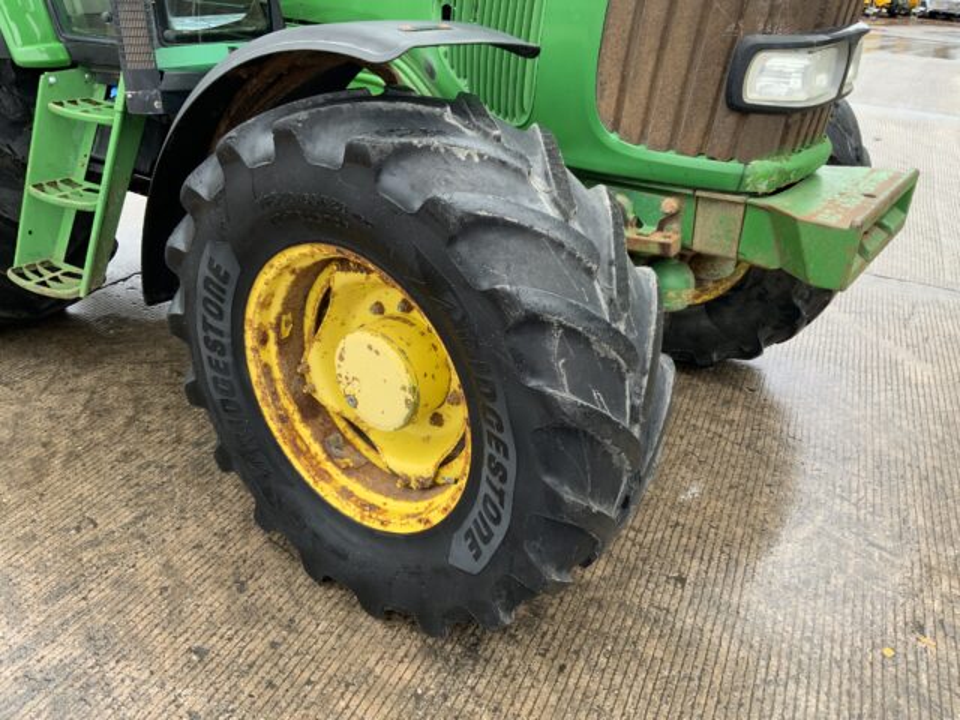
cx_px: 480
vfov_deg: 48.2
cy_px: 360
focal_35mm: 29
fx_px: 804
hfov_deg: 61.7
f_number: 1.8
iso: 50
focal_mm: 3
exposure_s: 1/122
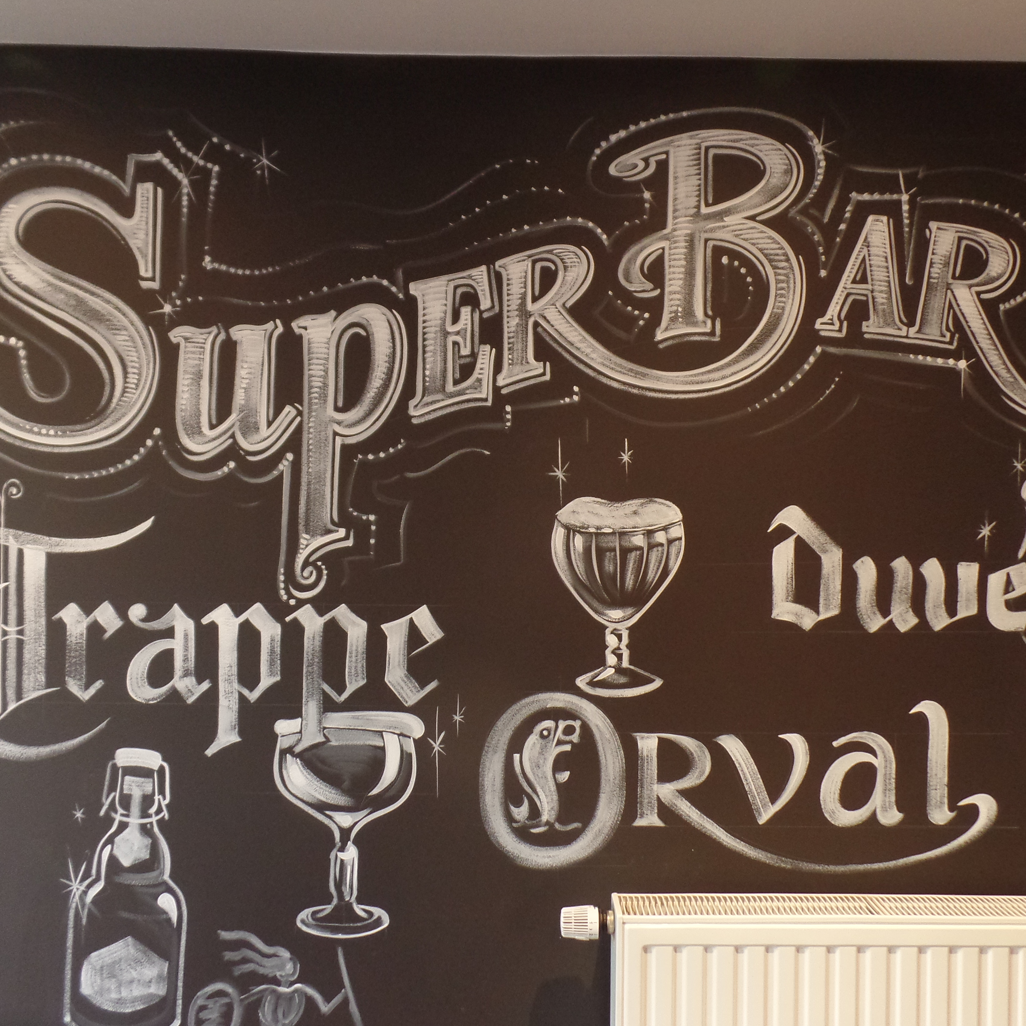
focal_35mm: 28
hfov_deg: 57.3
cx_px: 537
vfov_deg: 57.3
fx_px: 939
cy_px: 526
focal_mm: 4.1
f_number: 2.8
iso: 400
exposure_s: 1/15
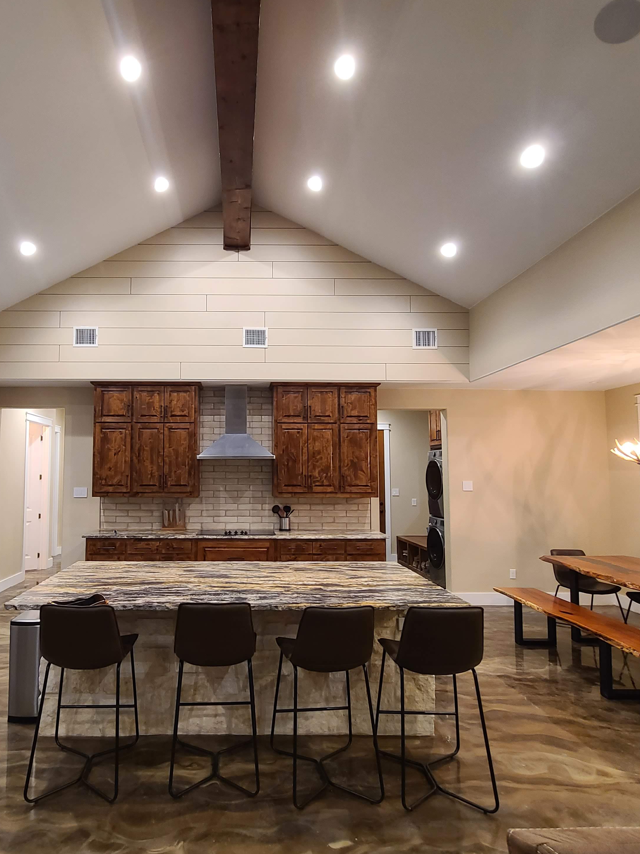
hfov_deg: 70.4
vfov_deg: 87.7
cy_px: 436
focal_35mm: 18
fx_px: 444
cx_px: 240
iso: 320
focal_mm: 2.2
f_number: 2.2
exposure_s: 1/30
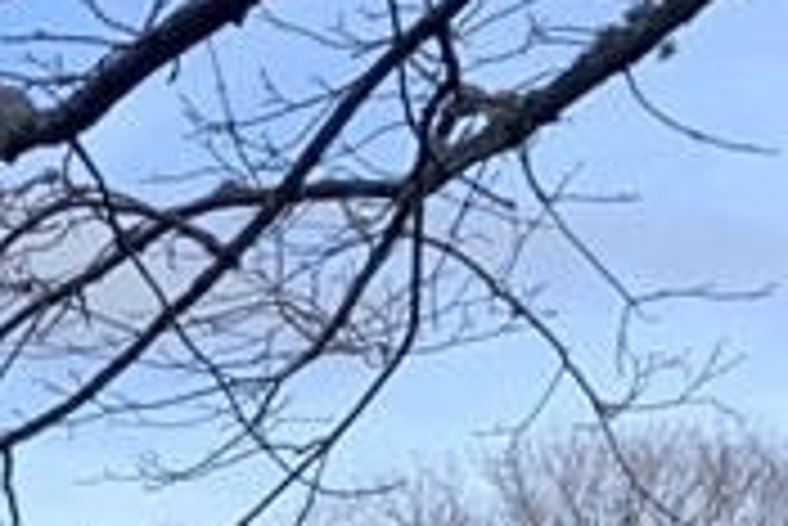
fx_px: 3461
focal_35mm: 158
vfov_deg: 7.9
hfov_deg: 11.0
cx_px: -1085
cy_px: 1349
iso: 25
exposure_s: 1/928
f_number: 1.8
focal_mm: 4.25
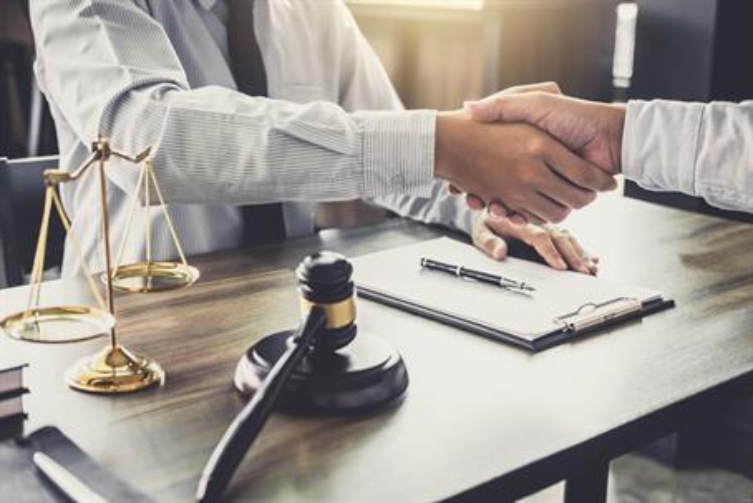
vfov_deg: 25.5
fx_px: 1109
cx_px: 376
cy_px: 252
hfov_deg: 37.5
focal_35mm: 53
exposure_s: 1/60
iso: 500
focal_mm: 35
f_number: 2.8
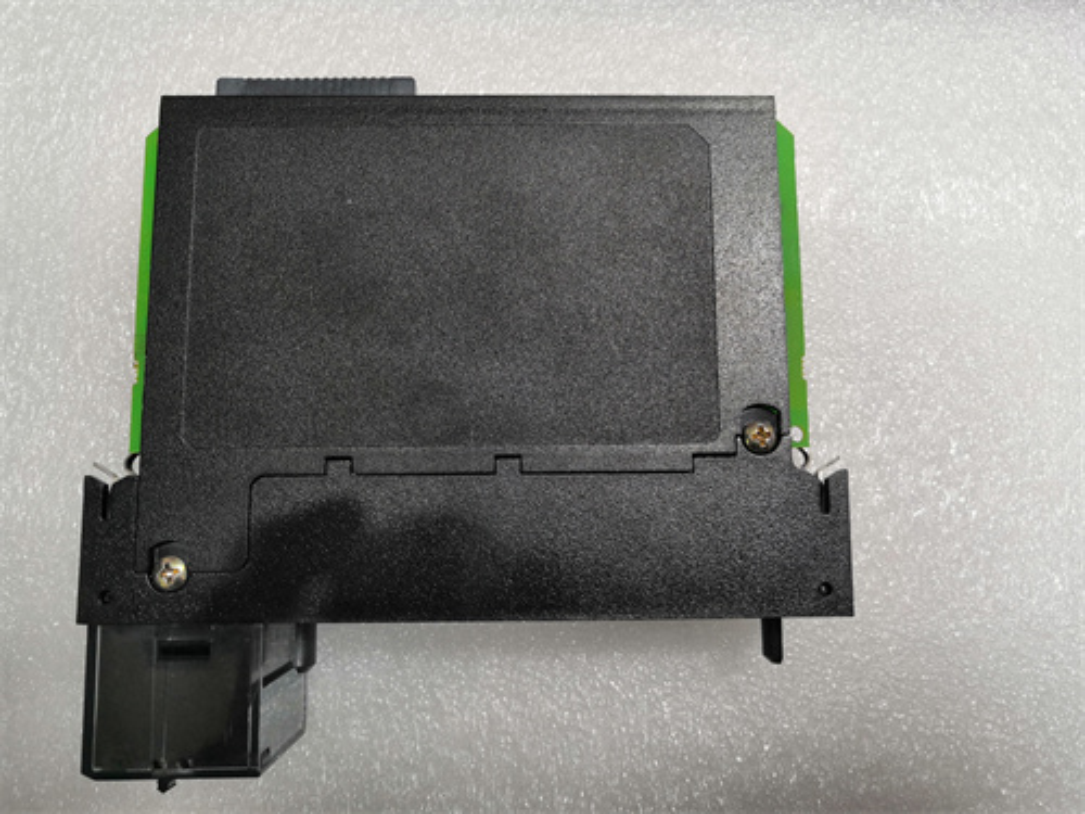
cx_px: 542
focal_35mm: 27
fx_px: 846
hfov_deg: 65.3
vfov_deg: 51.4
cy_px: 407
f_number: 1.8
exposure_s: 1/33.3
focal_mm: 3.95
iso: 125
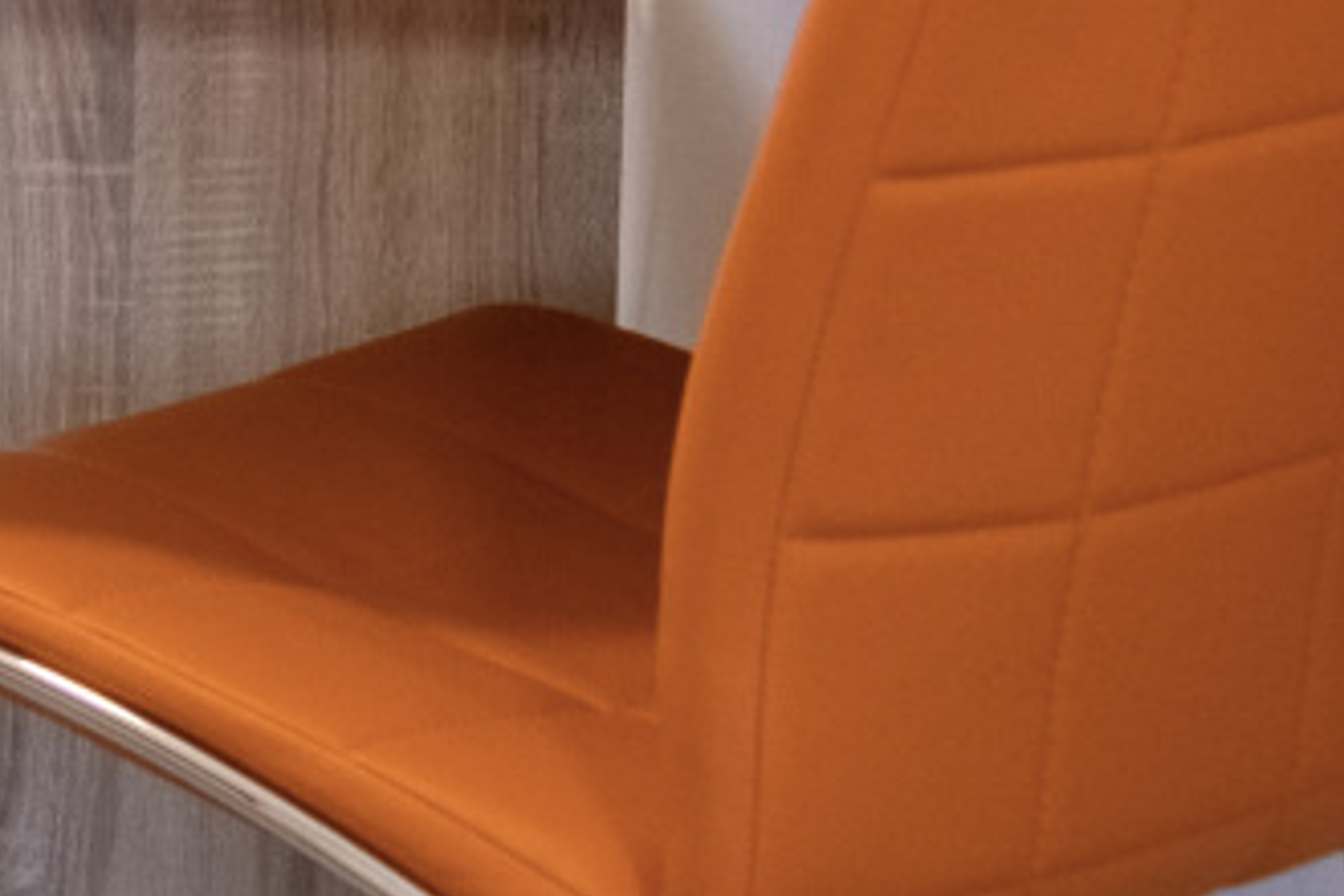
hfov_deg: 13.8
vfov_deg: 9.6
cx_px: -1096
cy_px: -998
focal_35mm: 132
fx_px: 4928
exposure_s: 1/100
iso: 640
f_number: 4
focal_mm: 19.6
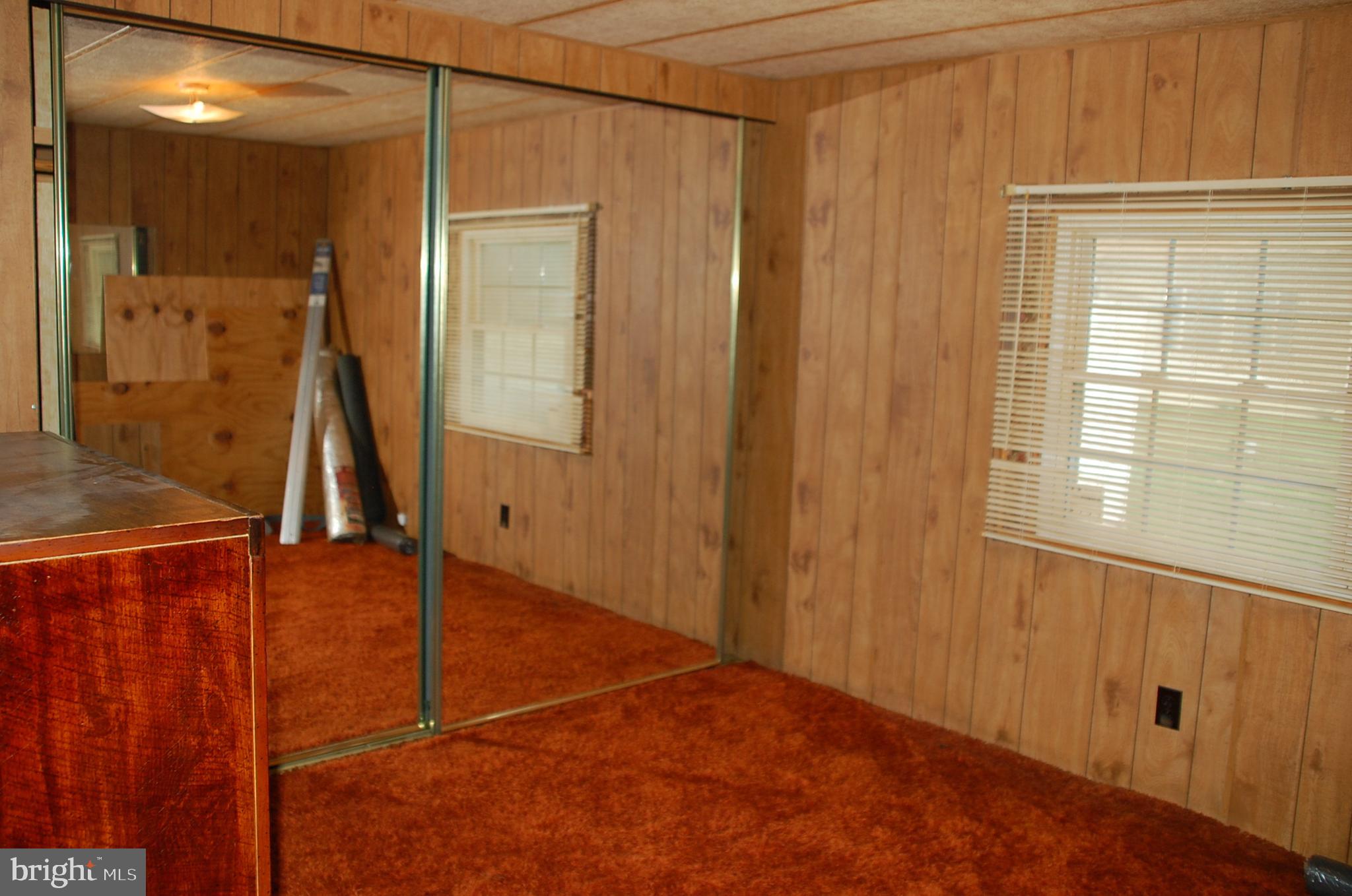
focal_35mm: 32
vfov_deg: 41.6
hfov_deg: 59.6
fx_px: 1181
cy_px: 448
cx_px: 676
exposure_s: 1/60
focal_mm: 21
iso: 400
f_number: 3.8
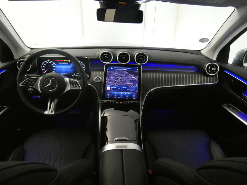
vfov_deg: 56.8
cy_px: 92
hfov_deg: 71.6
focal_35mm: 24
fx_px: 171
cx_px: 124
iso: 1600
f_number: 3
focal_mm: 4.3
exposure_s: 1/40
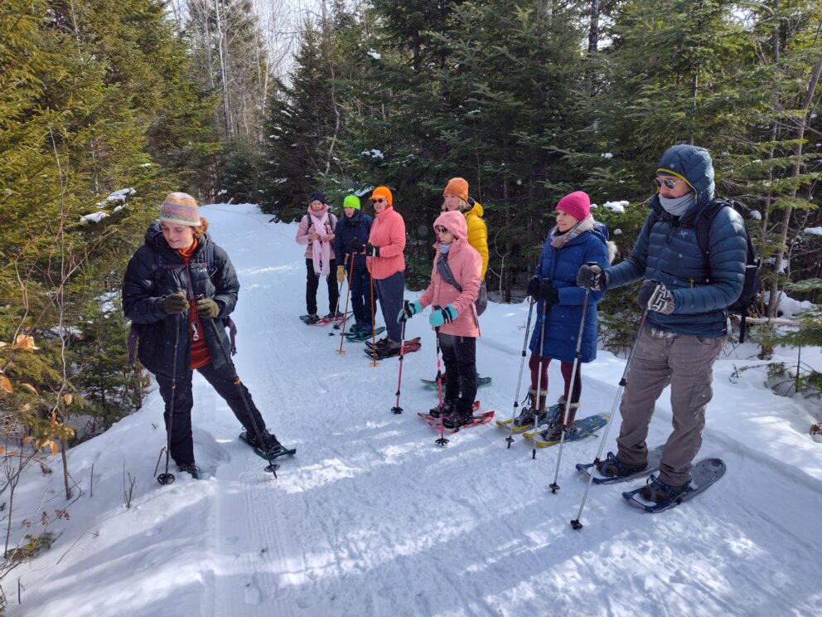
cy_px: 308
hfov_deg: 73.9
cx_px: 411
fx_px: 546
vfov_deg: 58.9
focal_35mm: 23
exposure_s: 1/835
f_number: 1.8
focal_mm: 5.56
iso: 100
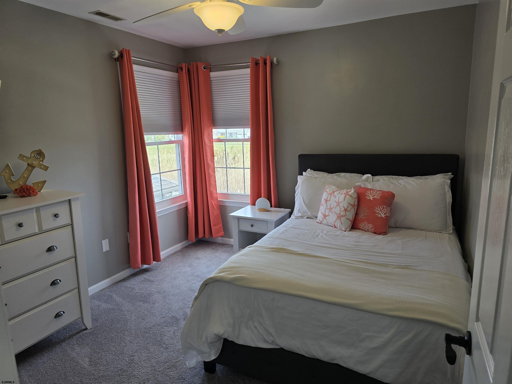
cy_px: 192
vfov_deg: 58.9
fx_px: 340
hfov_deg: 73.9
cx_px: 256
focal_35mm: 23
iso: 50
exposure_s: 1/120
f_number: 1.7
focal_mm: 6.3
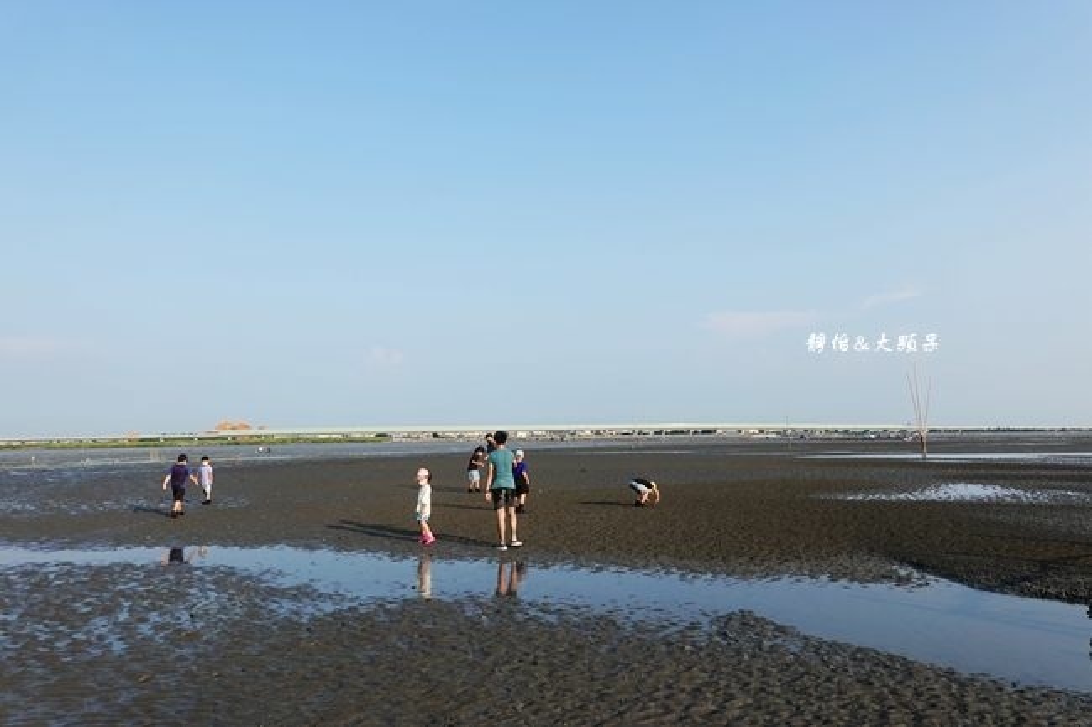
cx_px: 546
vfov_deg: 53.1
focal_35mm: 24
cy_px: 364
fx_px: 728
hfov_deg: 73.8
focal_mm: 9
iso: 125
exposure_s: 1/800
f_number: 4
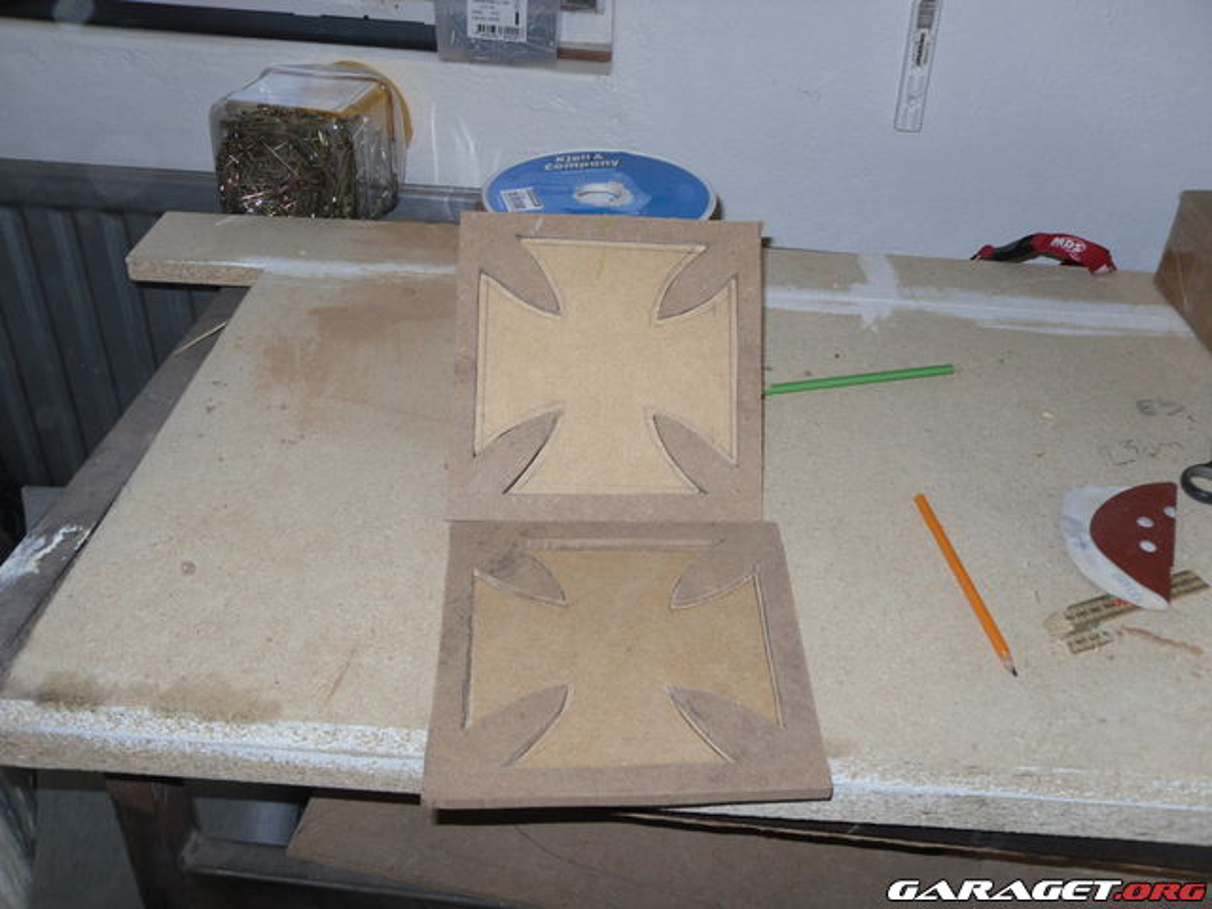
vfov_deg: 40.7
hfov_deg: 52.6
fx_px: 1225
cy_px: 454
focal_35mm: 35
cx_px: 606
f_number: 3.5
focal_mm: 6.3
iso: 80
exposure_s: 1/45
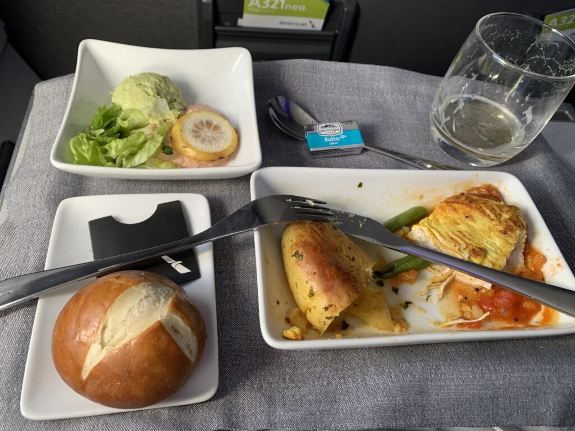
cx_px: 288
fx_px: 432
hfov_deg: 67.3
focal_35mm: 26
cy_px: 216
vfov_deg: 53.1
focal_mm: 4.25
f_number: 1.8
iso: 100
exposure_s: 1/66
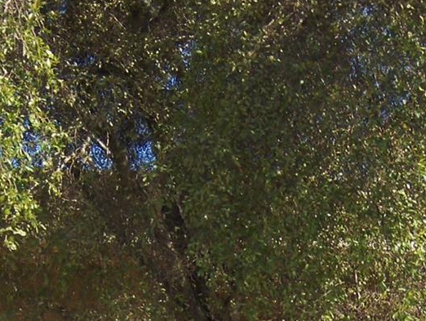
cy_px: 442
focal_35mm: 107
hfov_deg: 18.3
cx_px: 178
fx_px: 1319
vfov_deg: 13.3
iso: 100
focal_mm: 7.5
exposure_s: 1/741
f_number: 3.5
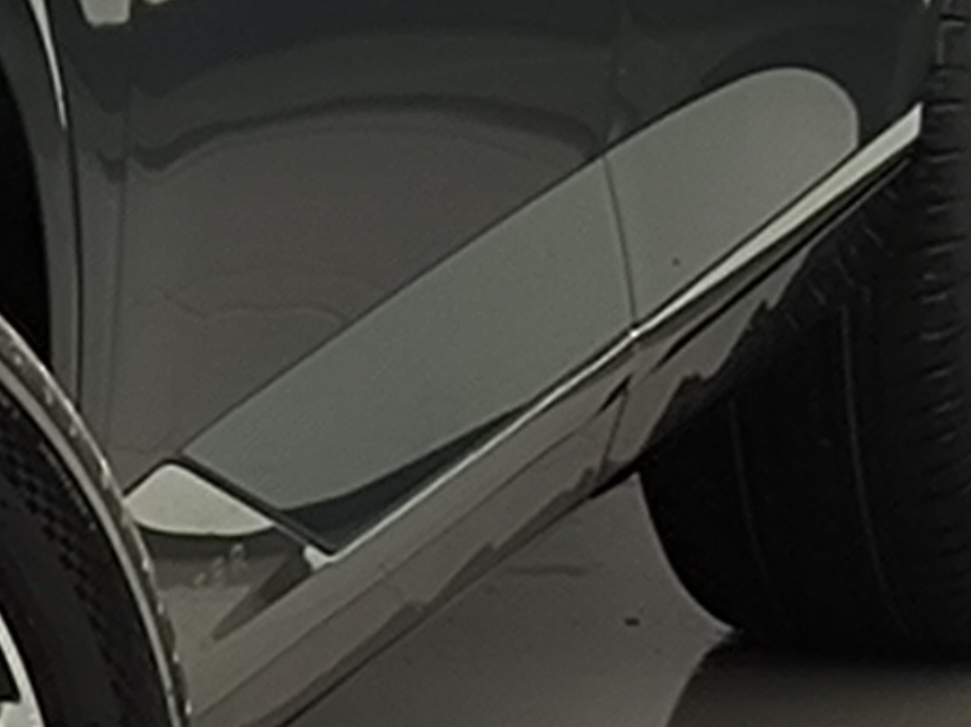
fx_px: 5159
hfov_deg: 8.4
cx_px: -2294
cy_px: -152
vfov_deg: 8.0
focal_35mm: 184
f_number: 1.7
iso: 61
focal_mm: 5.24
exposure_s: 1/100
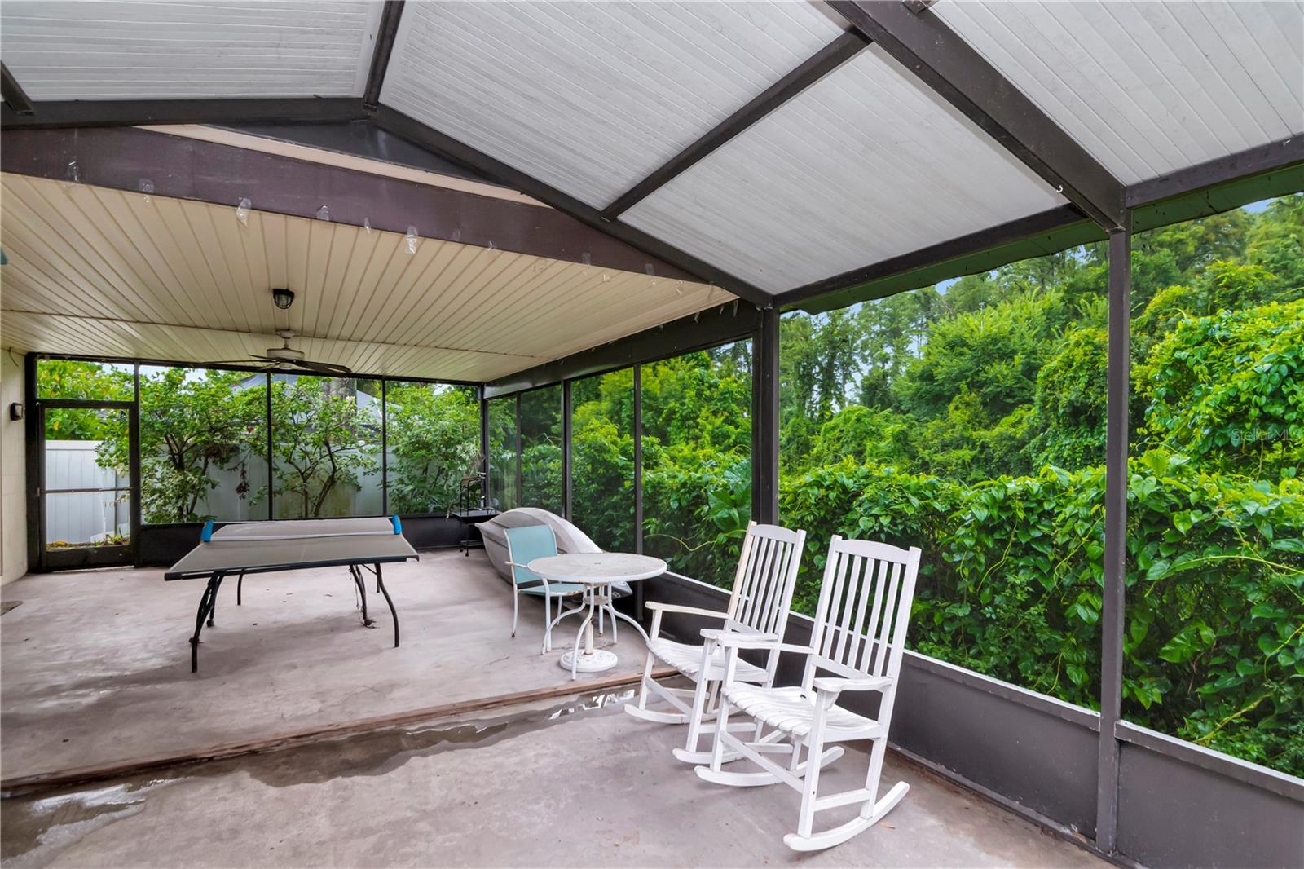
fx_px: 598
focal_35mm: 16
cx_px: 652
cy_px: 434
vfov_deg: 72.0
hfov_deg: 95.0
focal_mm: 11
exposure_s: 1/50
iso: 800
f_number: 7.1
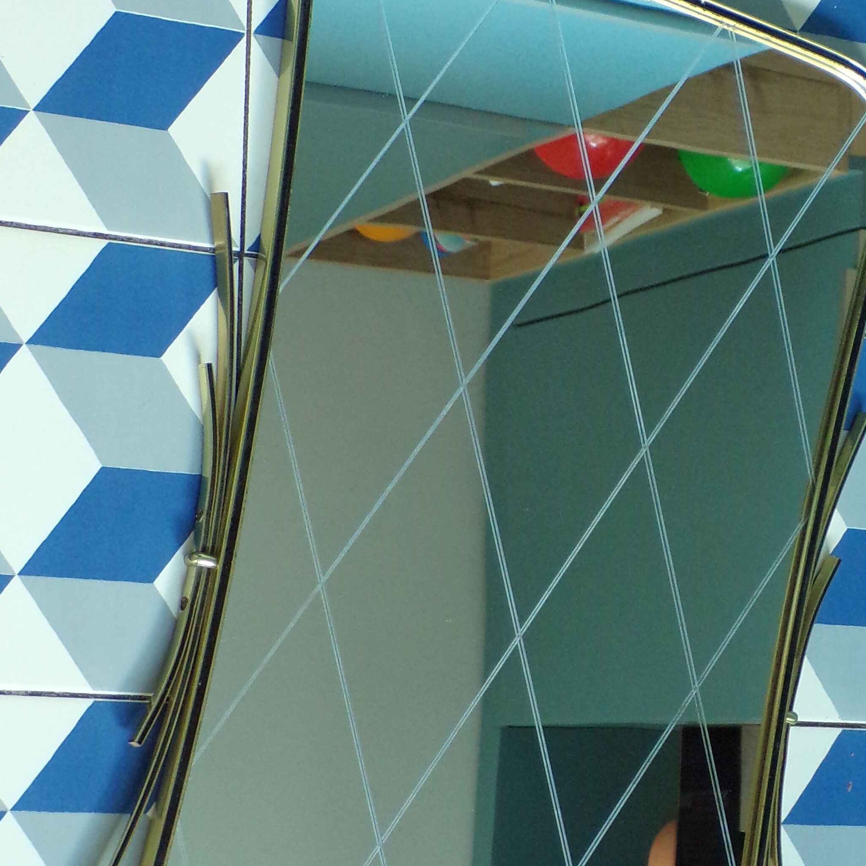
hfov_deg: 20.9
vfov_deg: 20.7
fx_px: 2349
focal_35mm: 83
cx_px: 526
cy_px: 691
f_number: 3.4
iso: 306
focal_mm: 7.6
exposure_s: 1/17
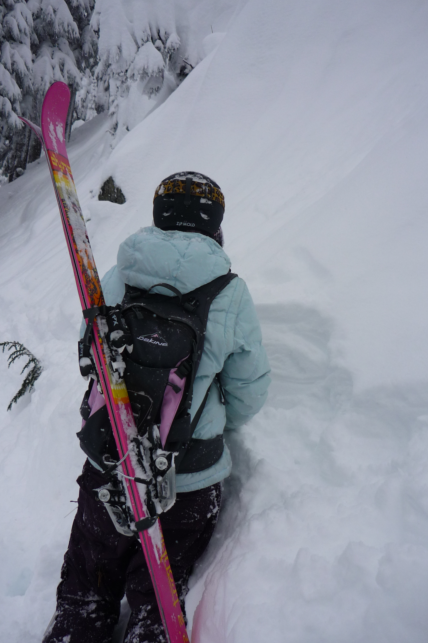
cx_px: 197
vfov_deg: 54.4
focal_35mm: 35
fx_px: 624
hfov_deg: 37.8
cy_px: 320
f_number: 2.8
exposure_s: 1/800
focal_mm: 5.5
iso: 100
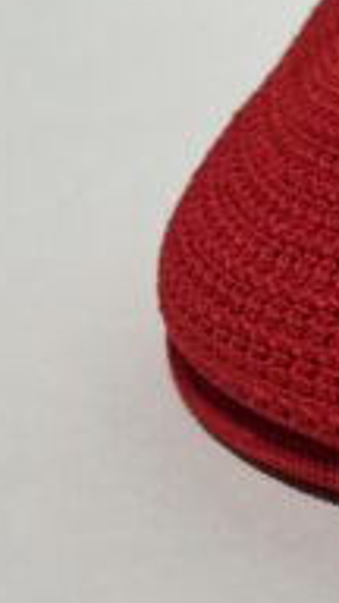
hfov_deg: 8.9
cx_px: 923
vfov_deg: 17.2
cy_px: -144
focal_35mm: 118
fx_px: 1886
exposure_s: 1/631
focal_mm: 5.1
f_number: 1.6
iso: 50
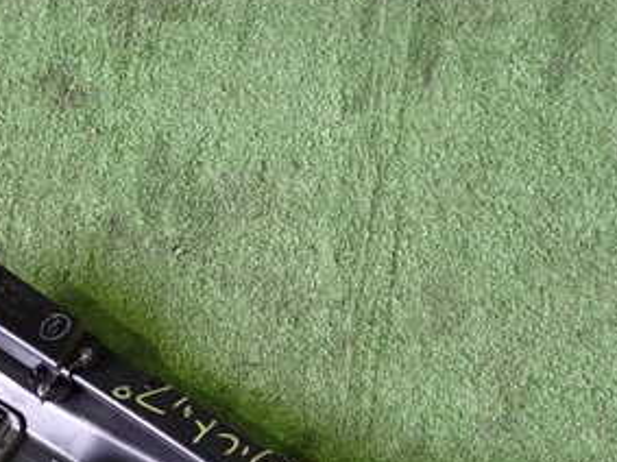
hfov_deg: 35.5
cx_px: 170
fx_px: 944
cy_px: 460
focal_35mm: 53
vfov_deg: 26.1
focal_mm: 4.5
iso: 800
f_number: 2
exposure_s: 1/30
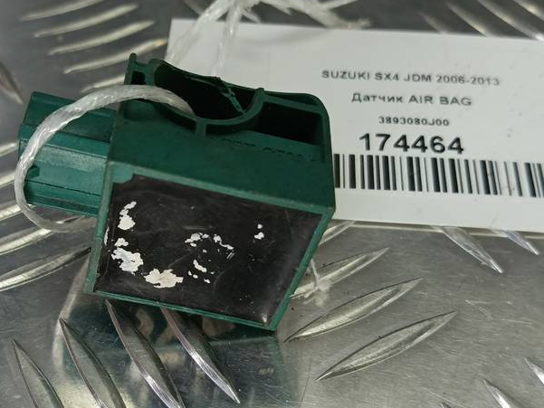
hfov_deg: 40.7
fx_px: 723
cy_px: 262
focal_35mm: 46
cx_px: 182
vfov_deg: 31.3
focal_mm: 4.11
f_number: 1.6
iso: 125
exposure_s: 1/100
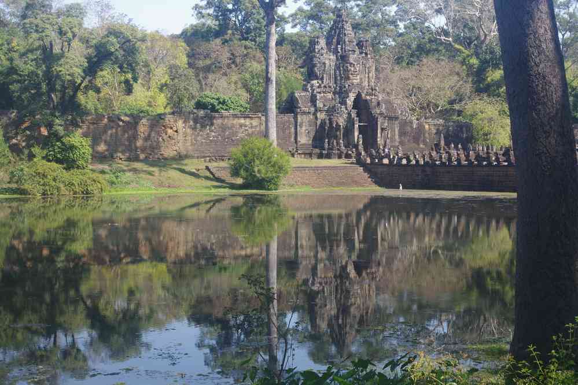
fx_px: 963
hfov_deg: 33.4
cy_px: 192
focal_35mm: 60
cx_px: 289
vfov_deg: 22.6
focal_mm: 40
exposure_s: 1/80
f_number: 9
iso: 200
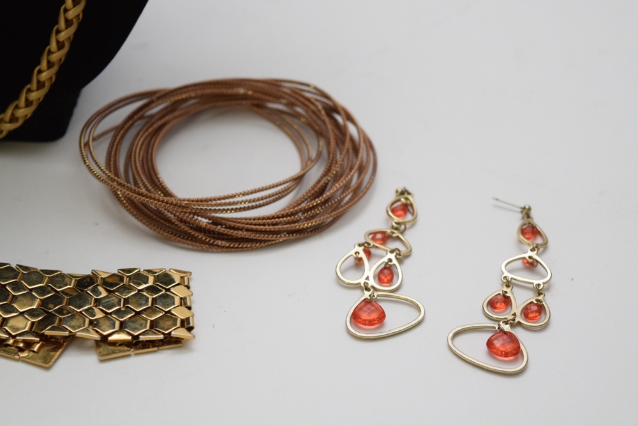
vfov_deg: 16.6
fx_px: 1462
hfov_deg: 24.6
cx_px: 319
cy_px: 213
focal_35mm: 82
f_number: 5.6
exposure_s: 1/60
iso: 1250
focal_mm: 55
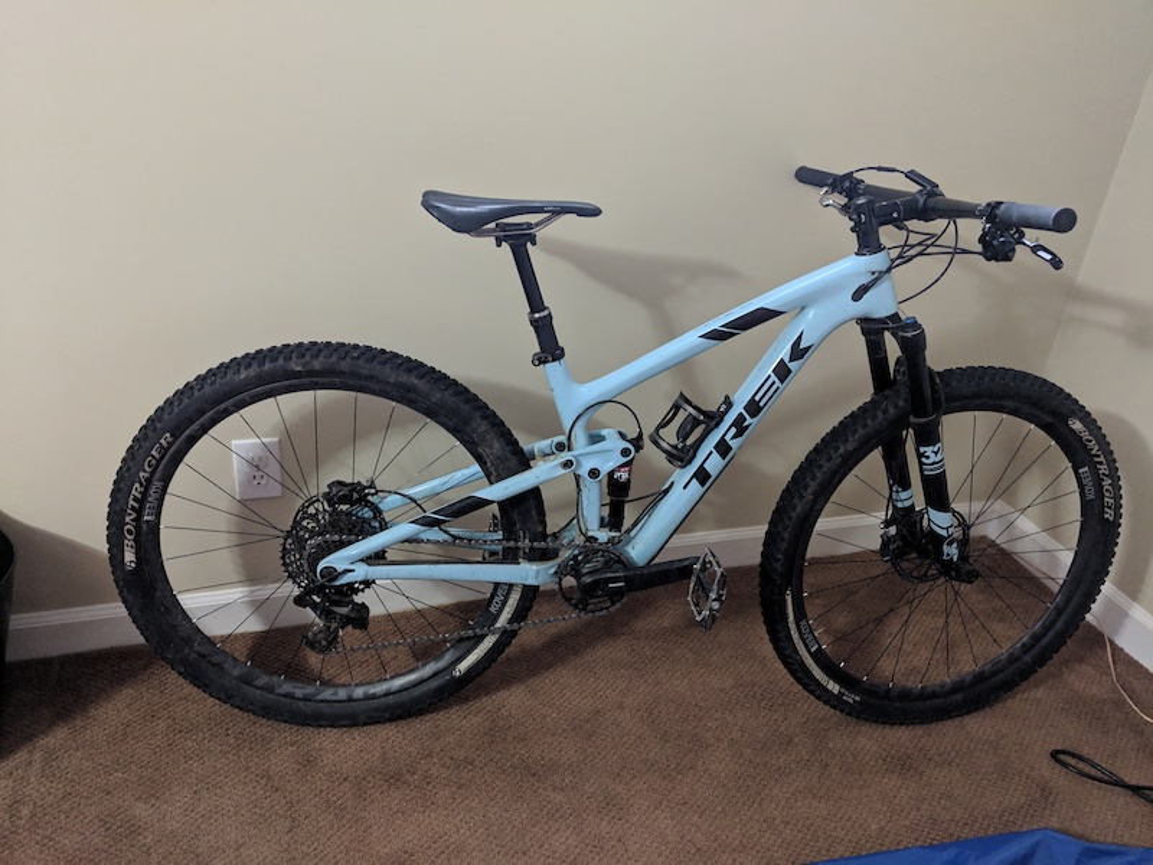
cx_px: 576
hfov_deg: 65.3
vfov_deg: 51.4
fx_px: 899
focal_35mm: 27
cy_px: 432
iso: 763
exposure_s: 1/30
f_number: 1.8
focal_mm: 4.44
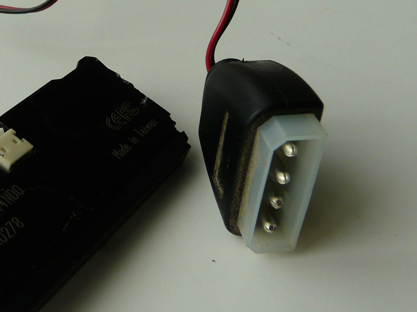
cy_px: 84
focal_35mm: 56
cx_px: 87
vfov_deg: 25.8
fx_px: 675
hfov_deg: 33.4
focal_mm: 4.6
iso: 100
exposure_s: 1/125
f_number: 4
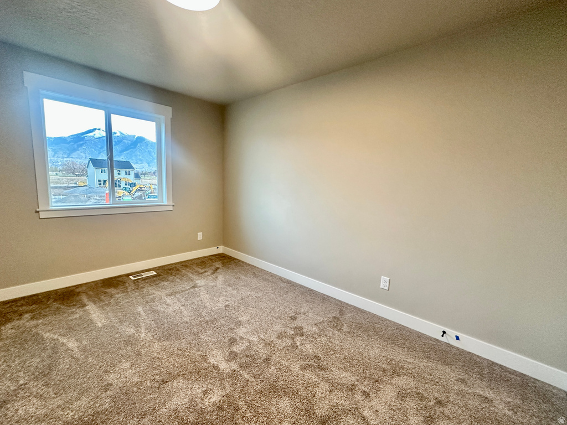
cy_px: 212
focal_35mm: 14
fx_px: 229
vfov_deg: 85.7
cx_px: 284
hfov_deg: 102.1
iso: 250
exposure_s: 1/120
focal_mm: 2.22
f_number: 2.2
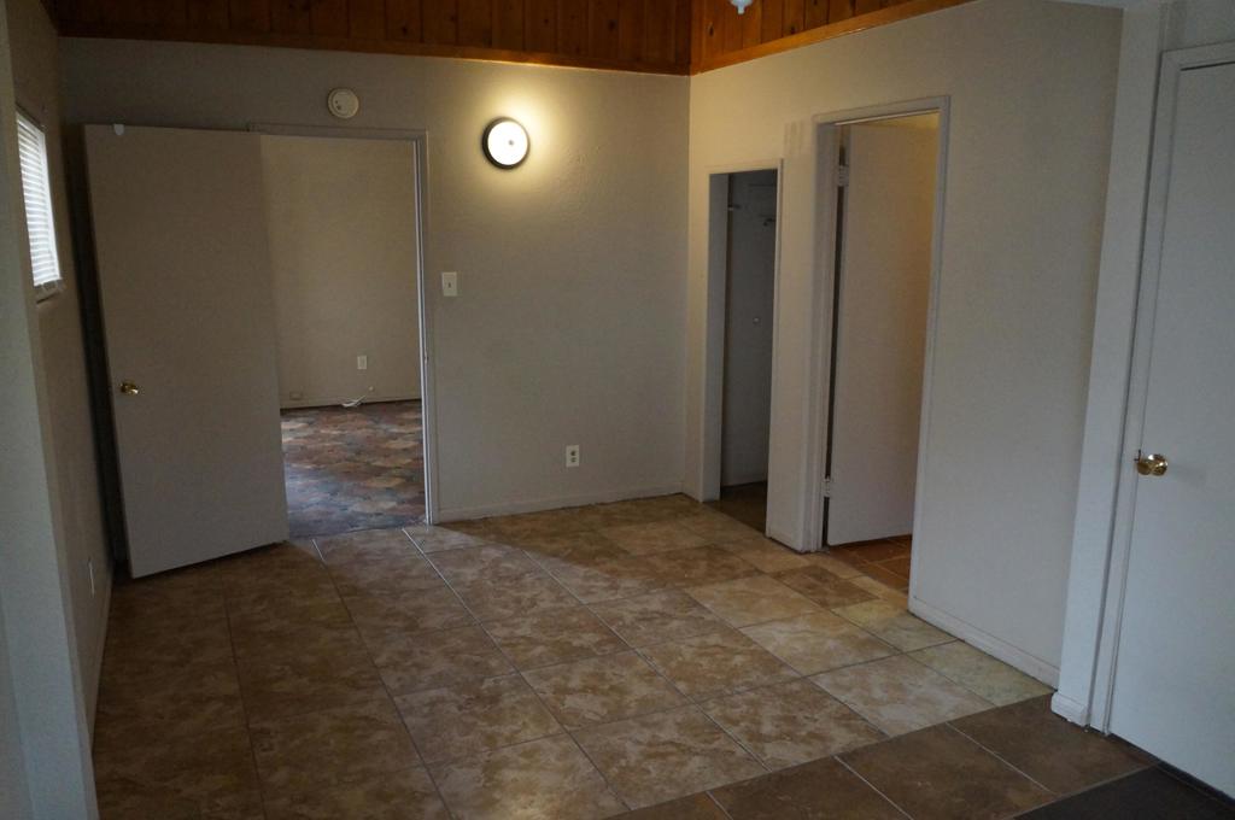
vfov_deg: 47.8
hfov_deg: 67.4
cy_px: 410
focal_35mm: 27
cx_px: 618
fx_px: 925
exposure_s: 1/160
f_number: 4
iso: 3200
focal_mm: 18
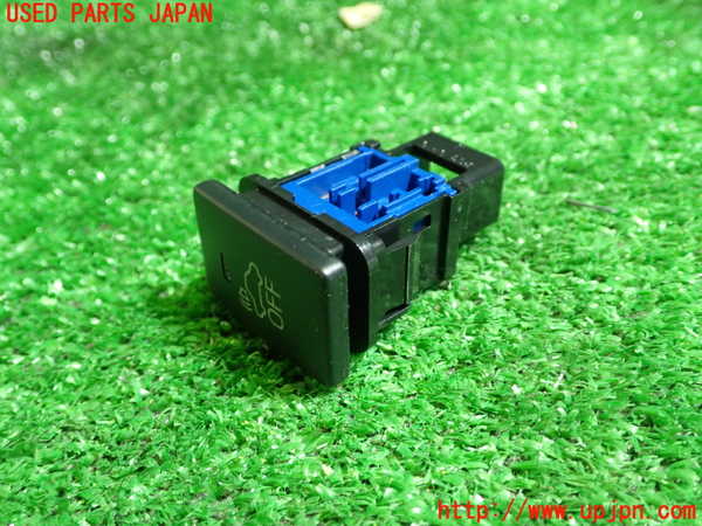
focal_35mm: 36
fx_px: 730
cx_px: 351
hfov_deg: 51.4
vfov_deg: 39.7
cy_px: 263
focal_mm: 6.37
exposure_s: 1/40
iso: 800
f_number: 2.5
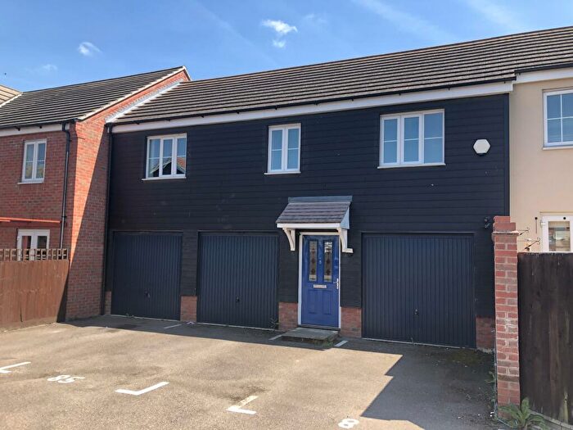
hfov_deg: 63.4
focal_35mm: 28
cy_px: 215
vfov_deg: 49.7
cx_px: 286
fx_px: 463
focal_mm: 4
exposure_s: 1/169
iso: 20
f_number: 1.8
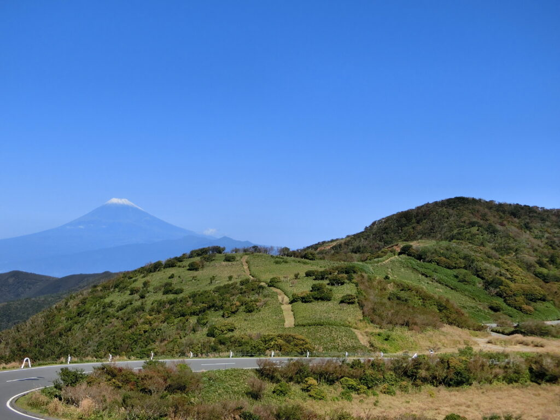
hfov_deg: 36.8
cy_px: 210
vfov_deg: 28.0
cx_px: 280
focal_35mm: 52
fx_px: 841
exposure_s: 1/320
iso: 80
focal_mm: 9.3
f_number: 9.4
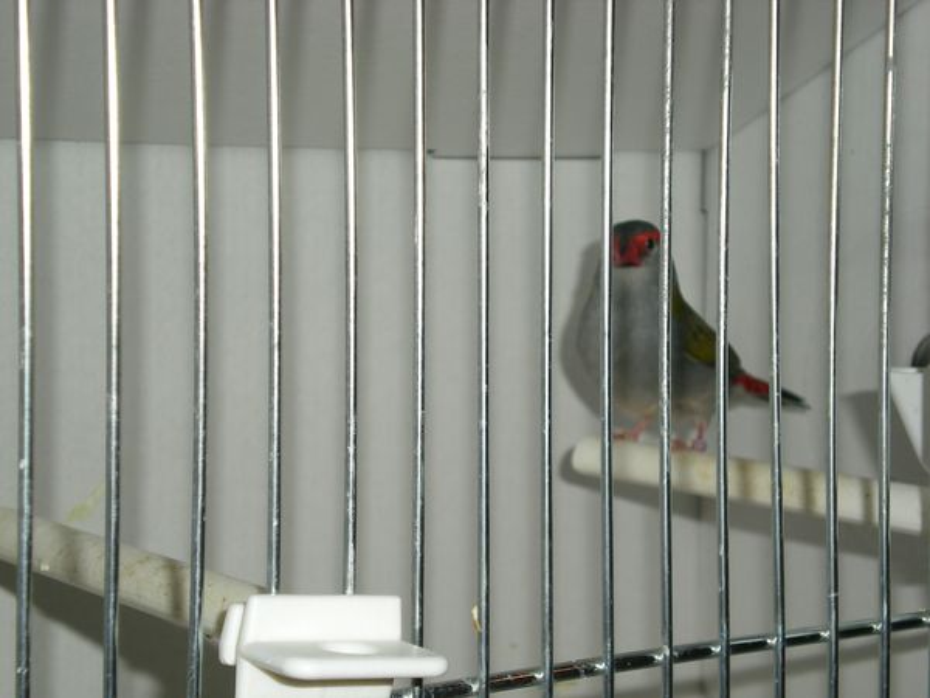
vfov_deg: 19.9
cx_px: 465
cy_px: 349
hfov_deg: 26.3
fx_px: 1988
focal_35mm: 74
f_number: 4.6
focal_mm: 12.3
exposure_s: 1/120
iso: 50
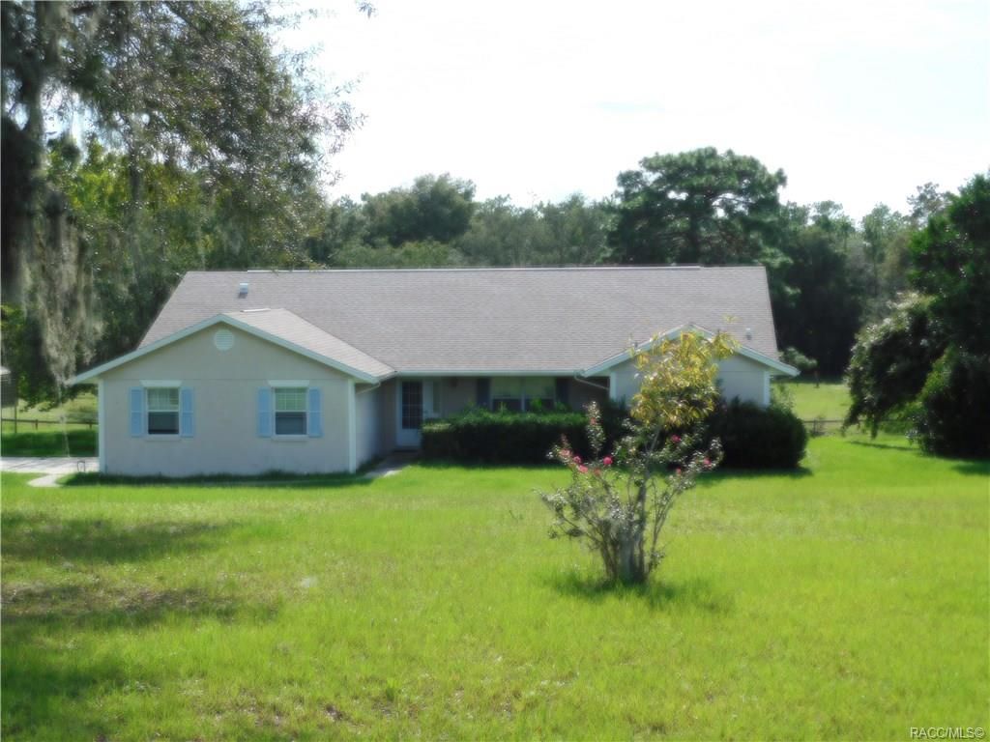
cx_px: 495
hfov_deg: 32.7
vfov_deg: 24.8
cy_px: 371
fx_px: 1687
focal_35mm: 59
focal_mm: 10.4
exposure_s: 1/640
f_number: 4
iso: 125
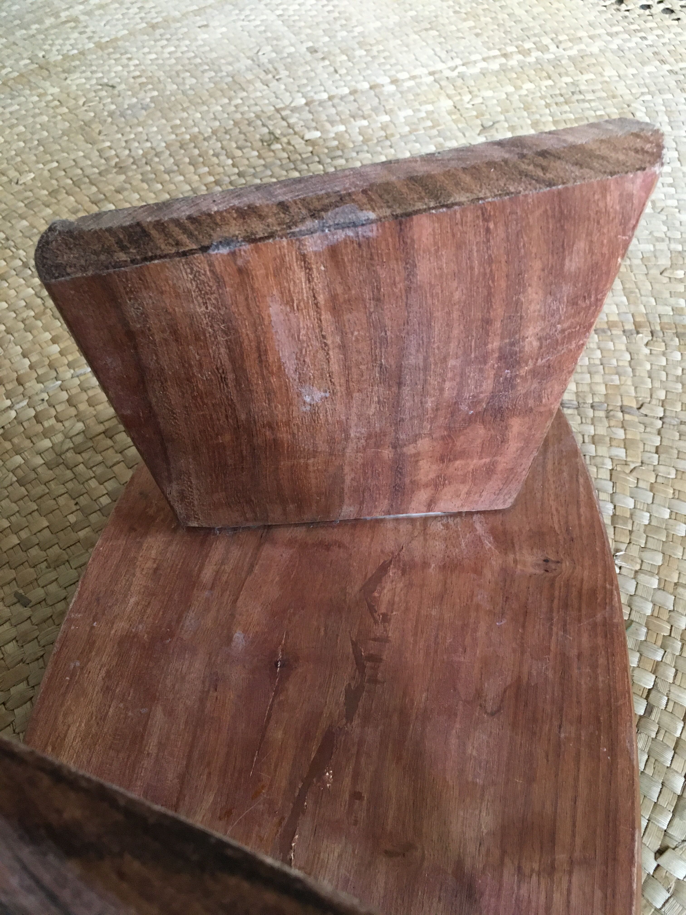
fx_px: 766
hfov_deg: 48.2
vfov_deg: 61.7
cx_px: 343
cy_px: 458
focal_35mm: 29
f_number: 2.2
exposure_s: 1/20
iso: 200
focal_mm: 4.15
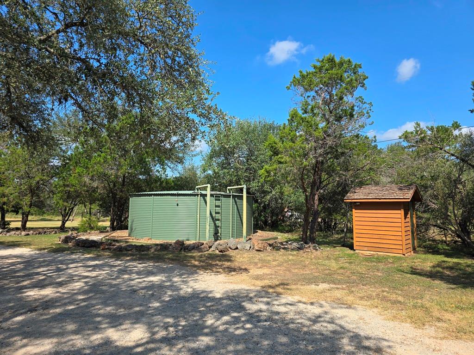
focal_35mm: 23
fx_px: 315
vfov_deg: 58.9
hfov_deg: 73.9
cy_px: 178
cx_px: 237
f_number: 1.7
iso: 12
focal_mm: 6.3
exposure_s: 1/609
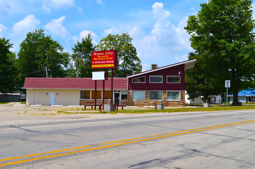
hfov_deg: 41.2
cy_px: 84
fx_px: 339
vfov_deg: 28.0
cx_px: 128
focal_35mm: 48
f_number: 11
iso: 180
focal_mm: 32
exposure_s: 1/500
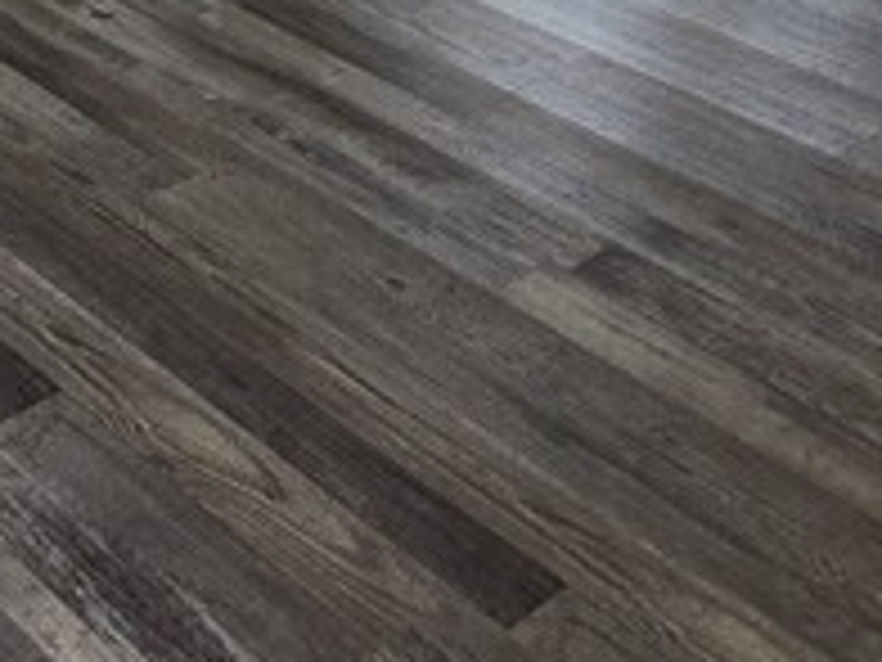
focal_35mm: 68
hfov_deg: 26.6
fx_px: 1733
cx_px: -54
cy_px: -824
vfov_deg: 15.2
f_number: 2.2
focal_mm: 2.2
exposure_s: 1/125
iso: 50
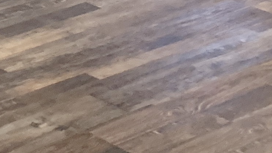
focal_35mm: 153
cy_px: -283
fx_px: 1104
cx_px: -355
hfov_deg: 11.8
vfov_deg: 7.2
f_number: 1.8
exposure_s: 1/40
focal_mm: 4.25
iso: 320
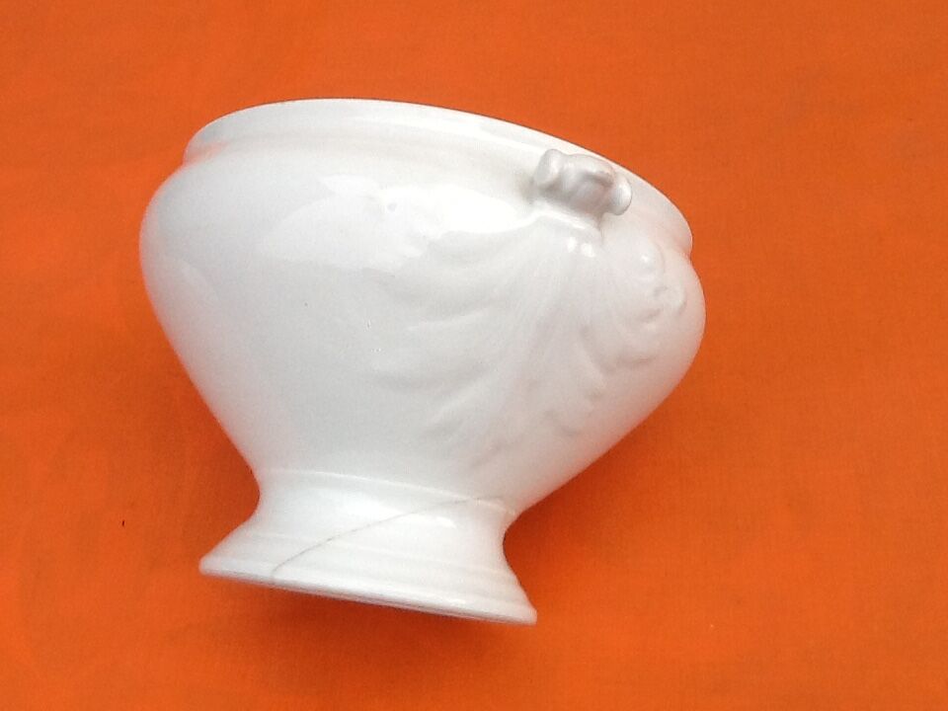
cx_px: 474
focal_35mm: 44
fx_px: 1205
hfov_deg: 42.9
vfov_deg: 32.9
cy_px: 356
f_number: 2.4
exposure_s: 1/120
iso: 64
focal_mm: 2.03
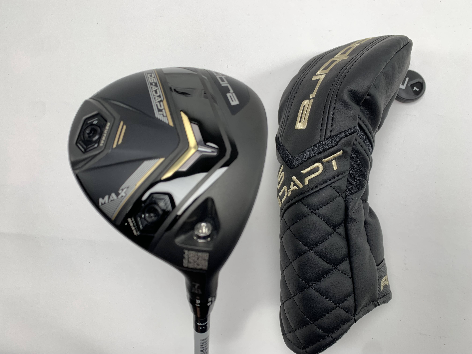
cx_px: 236
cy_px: 177
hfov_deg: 67.3
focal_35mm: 26
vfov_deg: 53.1
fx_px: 355
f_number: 1.8
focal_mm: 4.25
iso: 40
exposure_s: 1/120
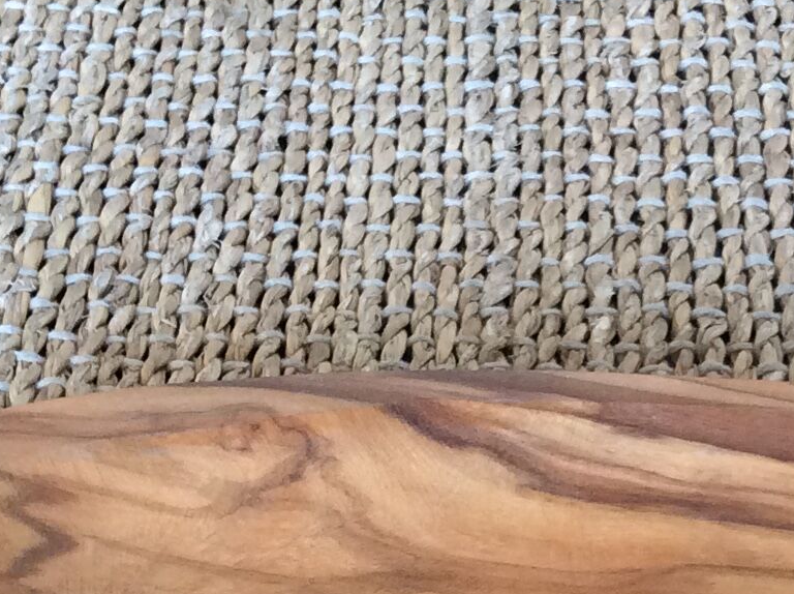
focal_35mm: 108
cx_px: 472
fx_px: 2474
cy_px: 659
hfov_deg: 18.2
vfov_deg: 13.4
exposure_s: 1/25
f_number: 2.4
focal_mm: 3.3
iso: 80
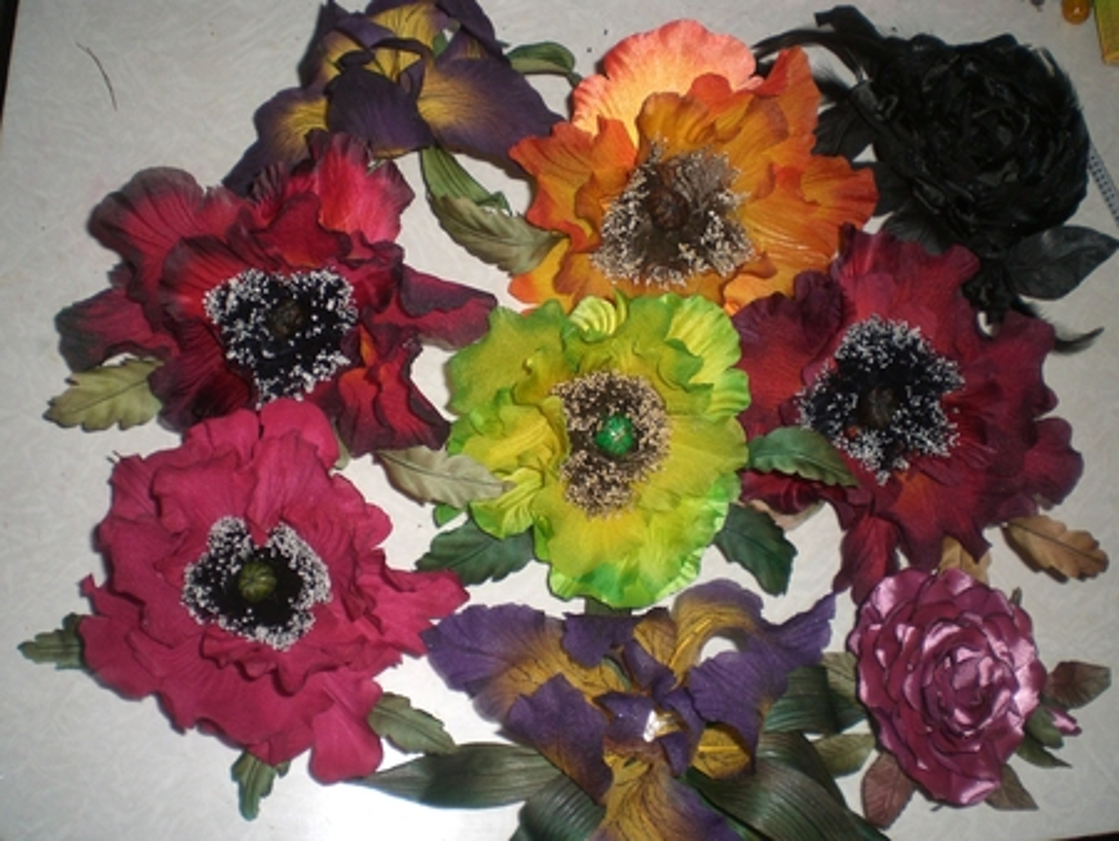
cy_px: 420
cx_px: 560
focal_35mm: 38
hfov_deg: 49.0
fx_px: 1229
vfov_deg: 37.8
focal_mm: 6.3
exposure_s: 1/60
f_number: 3.1
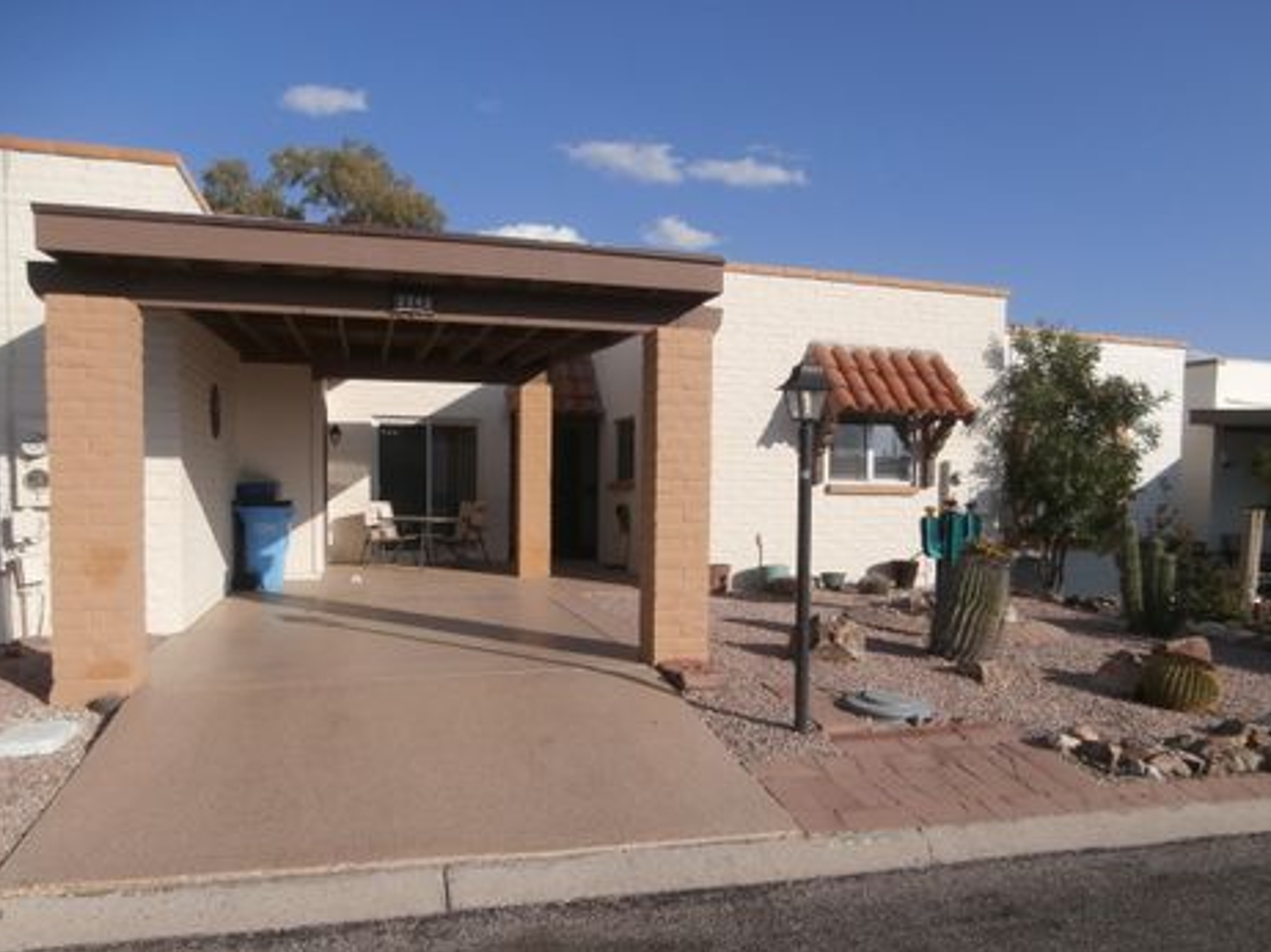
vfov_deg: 53.0
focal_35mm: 26
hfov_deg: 67.3
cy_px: 510
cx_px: 663
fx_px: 954
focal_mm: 4.2
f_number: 3
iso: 100
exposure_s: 1/1600
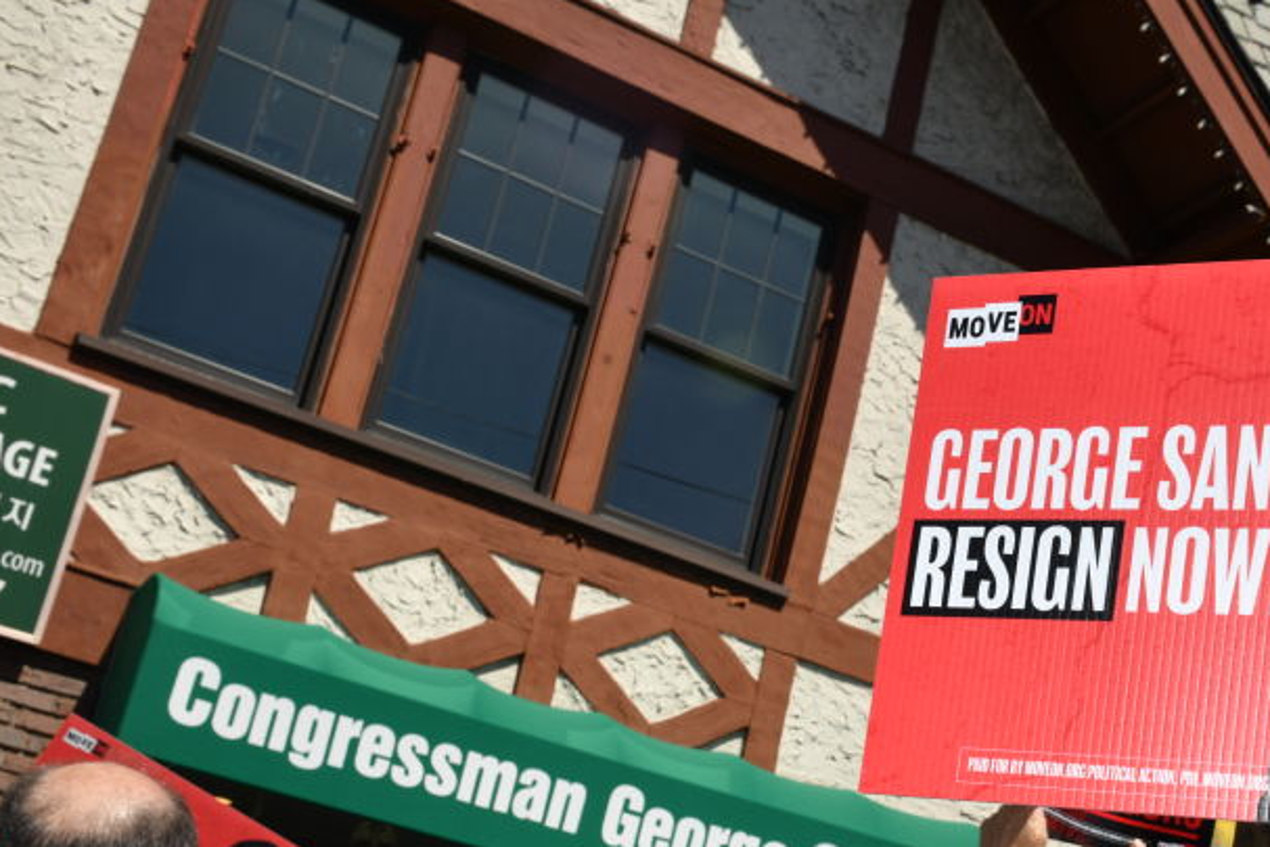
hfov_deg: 33.5
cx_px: 885
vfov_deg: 22.7
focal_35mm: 59
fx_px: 2082
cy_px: 660
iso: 100
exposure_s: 1/200
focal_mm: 35
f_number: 16
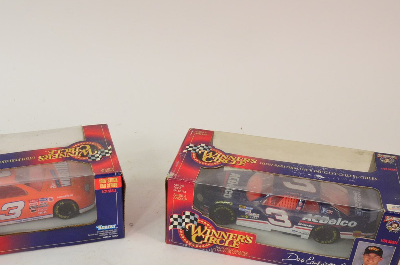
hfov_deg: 45.1
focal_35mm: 43
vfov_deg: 30.8
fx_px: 477
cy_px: 177
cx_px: 150
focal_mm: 20
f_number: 20
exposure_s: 1/50
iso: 1250
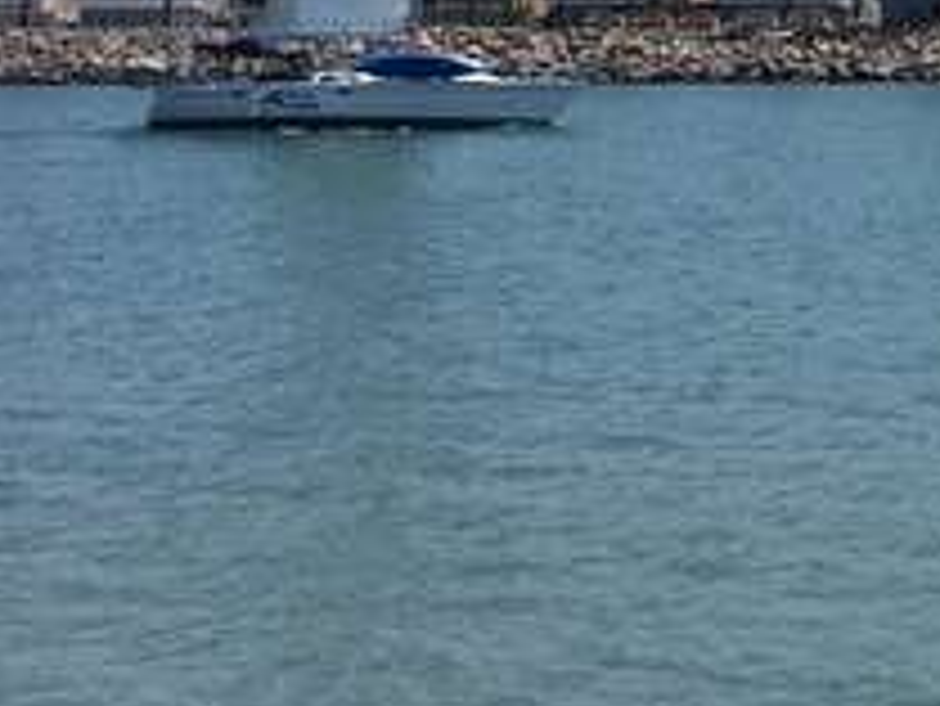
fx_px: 3016
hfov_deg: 16.3
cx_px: 1363
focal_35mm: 111
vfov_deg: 12.7
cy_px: -360
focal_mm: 4.15
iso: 32
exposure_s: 1/3731
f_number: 2.2
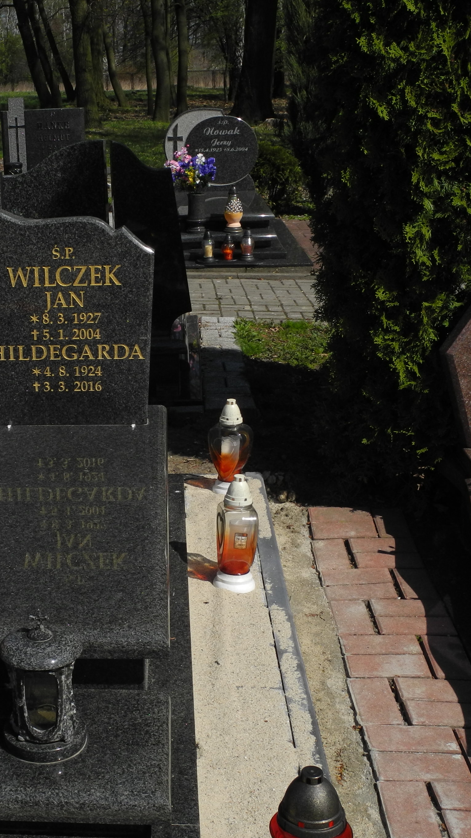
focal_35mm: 51
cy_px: 420
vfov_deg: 40.6
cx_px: 40
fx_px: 1133
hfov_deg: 22.9
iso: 100
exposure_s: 1/1000
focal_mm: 7.4
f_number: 5.6
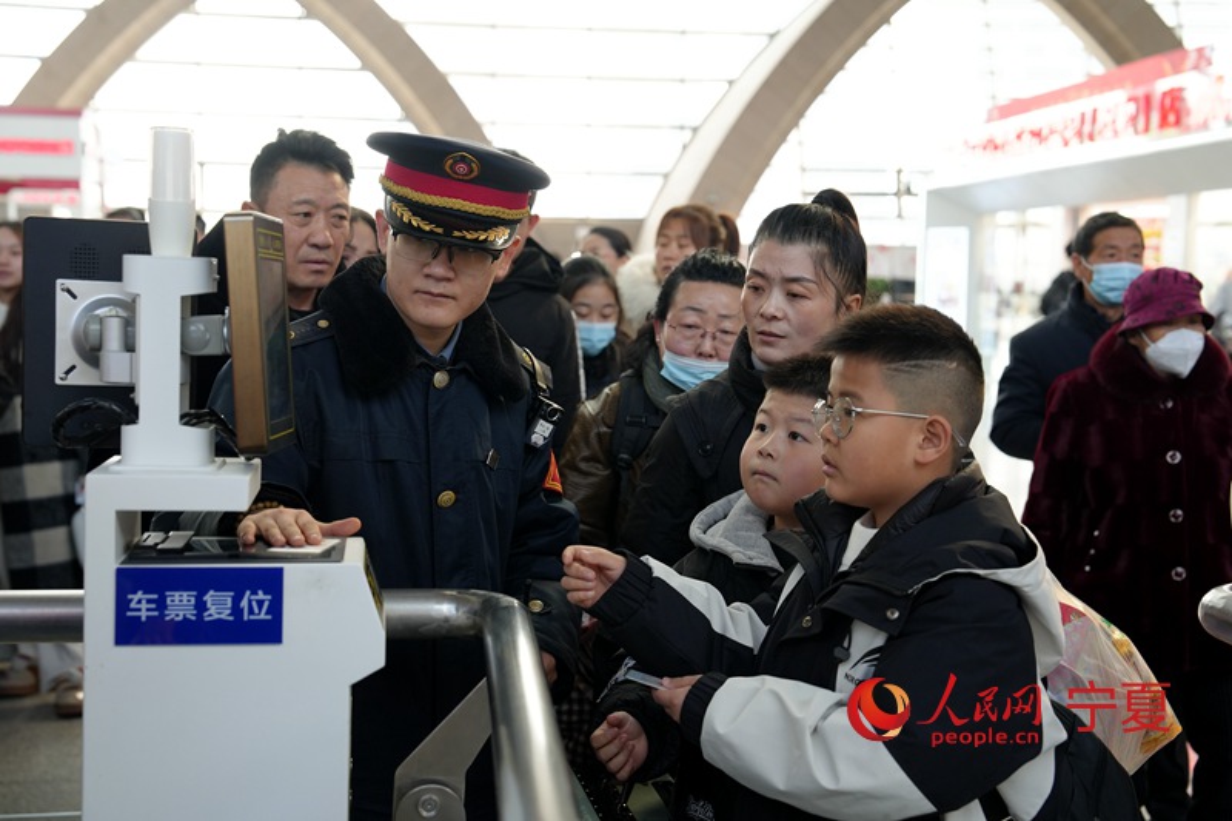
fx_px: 1745
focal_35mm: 51
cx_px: 616
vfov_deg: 26.5
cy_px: 410
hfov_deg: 38.9
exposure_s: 1/160
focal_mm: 51
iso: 800
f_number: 4
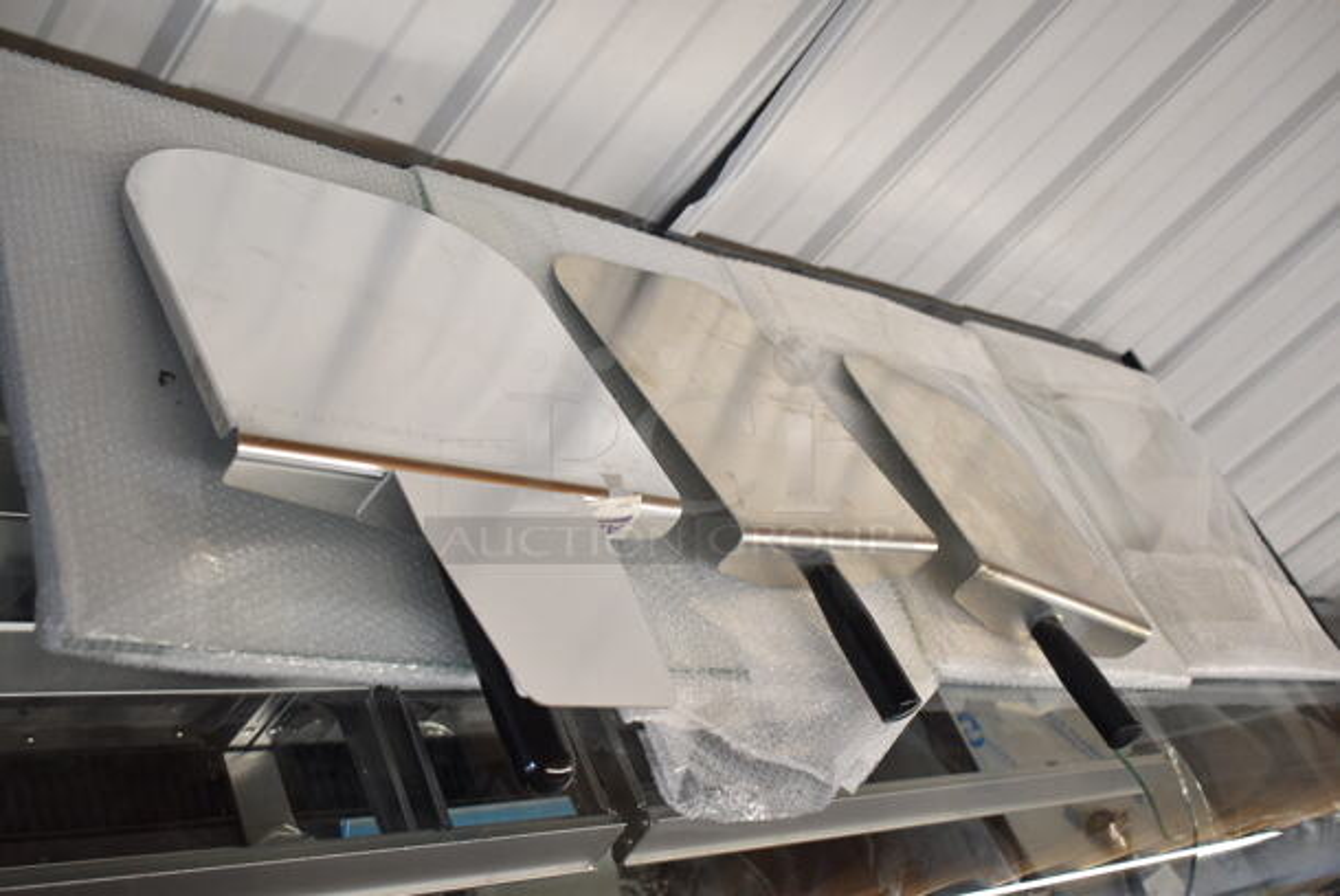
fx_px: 1565
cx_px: 670
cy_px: 448
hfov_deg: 46.4
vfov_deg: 32.0
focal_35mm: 42
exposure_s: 1/50
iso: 720
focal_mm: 28
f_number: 4.2
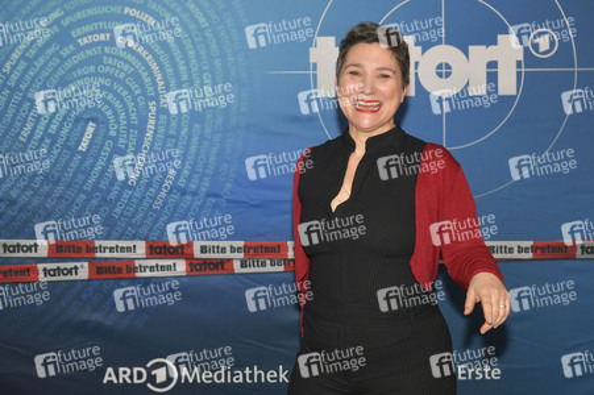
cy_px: 198
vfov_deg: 21.9
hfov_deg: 32.4
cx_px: 297
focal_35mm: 62
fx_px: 1022
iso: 640
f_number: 5.6
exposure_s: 1/200
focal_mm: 62
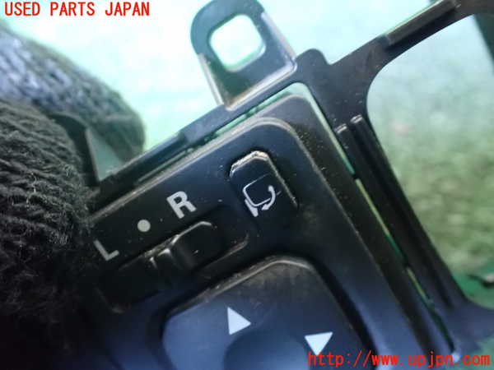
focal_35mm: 30
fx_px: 428
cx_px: 247
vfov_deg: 46.8
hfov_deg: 60.0
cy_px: 185
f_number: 2.3
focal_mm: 5.4
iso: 1600
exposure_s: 1/15
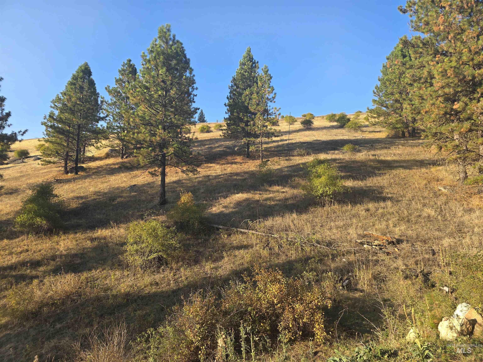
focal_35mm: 23
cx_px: 242
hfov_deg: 73.9
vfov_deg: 58.9
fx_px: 321
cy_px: 181
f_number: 1.7
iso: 25
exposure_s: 1/359
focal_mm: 6.3
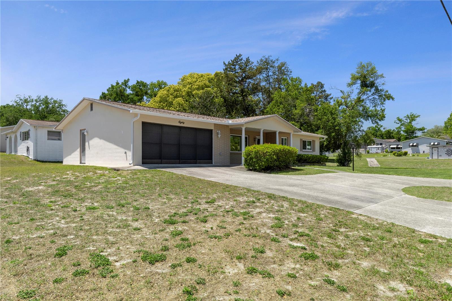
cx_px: 226
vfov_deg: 56.1
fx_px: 282
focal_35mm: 22
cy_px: 150
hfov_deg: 77.3
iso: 320
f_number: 8
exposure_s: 1/350
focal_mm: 15
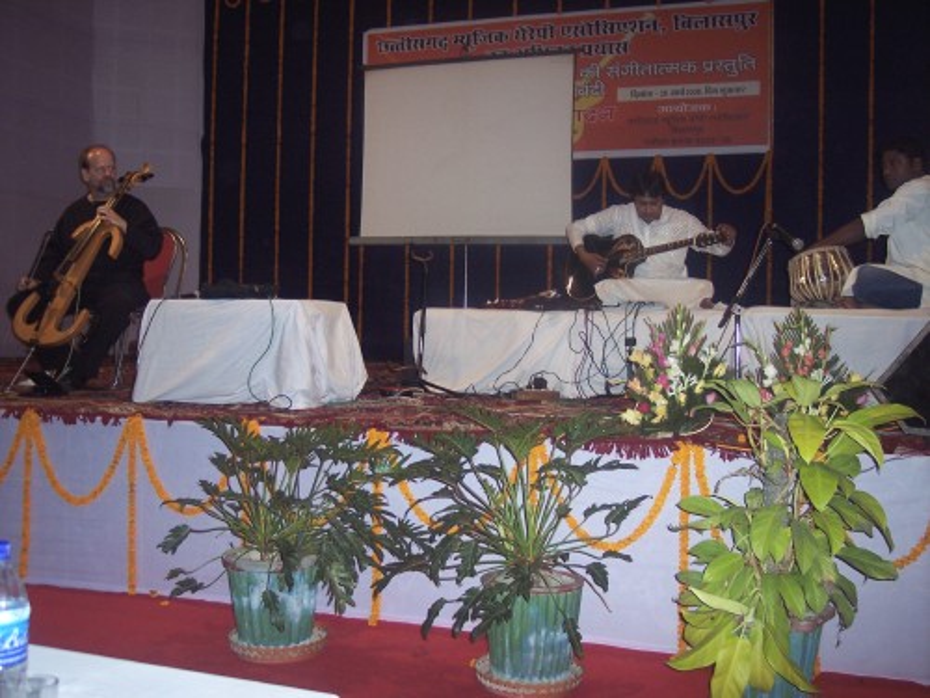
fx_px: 1048
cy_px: 349
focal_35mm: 39
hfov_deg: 47.9
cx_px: 465
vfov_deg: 36.8
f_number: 2.8
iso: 140
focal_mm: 8
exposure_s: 1/60
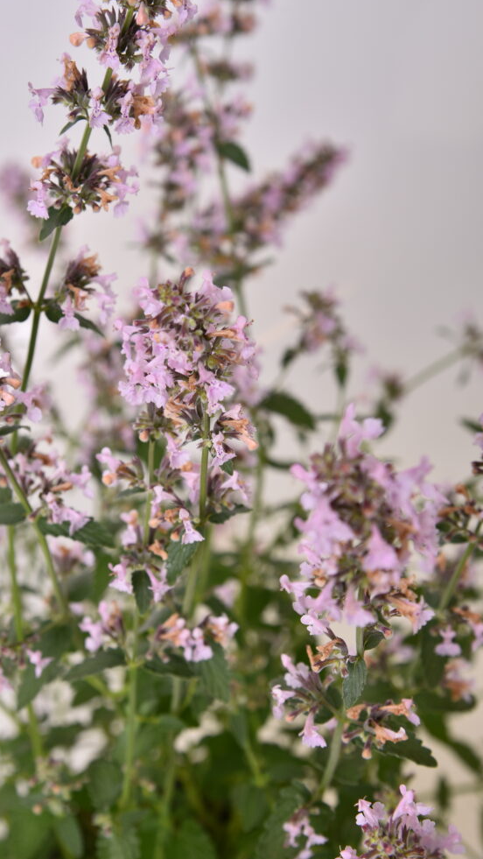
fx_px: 1480
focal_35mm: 65
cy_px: 414
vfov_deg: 32.3
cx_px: 180
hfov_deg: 18.5
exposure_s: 1/160
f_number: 6.3
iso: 100
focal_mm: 58
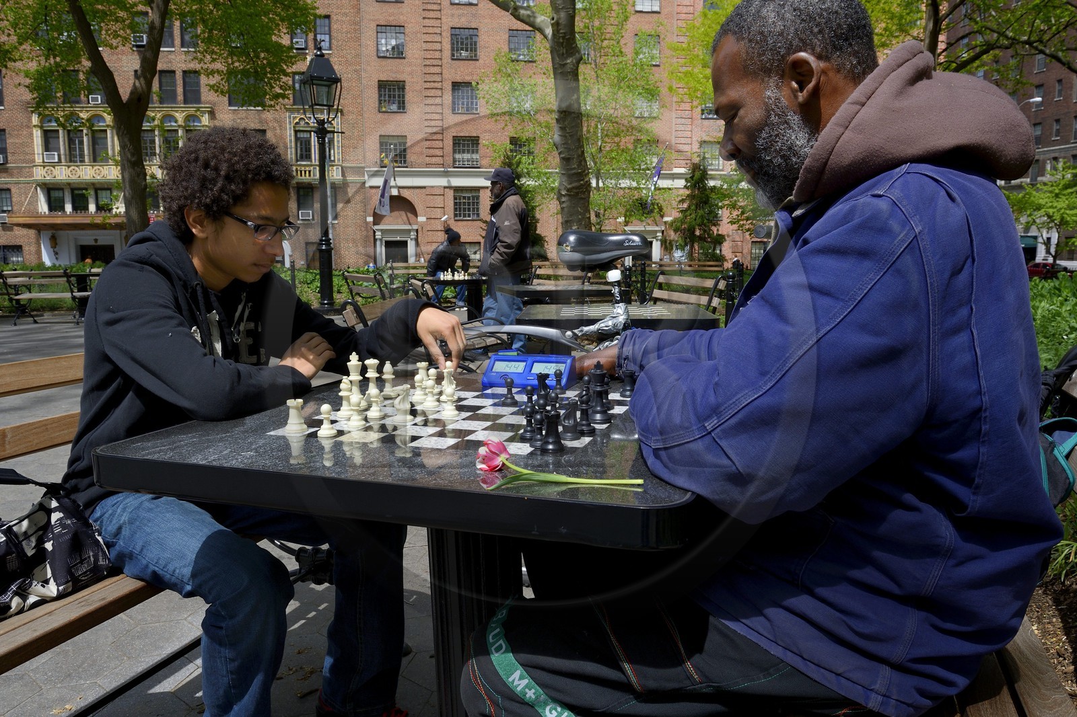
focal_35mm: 24
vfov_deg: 53.1
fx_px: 718
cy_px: 358
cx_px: 538
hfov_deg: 73.8
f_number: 11
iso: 400
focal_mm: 24
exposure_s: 1/250
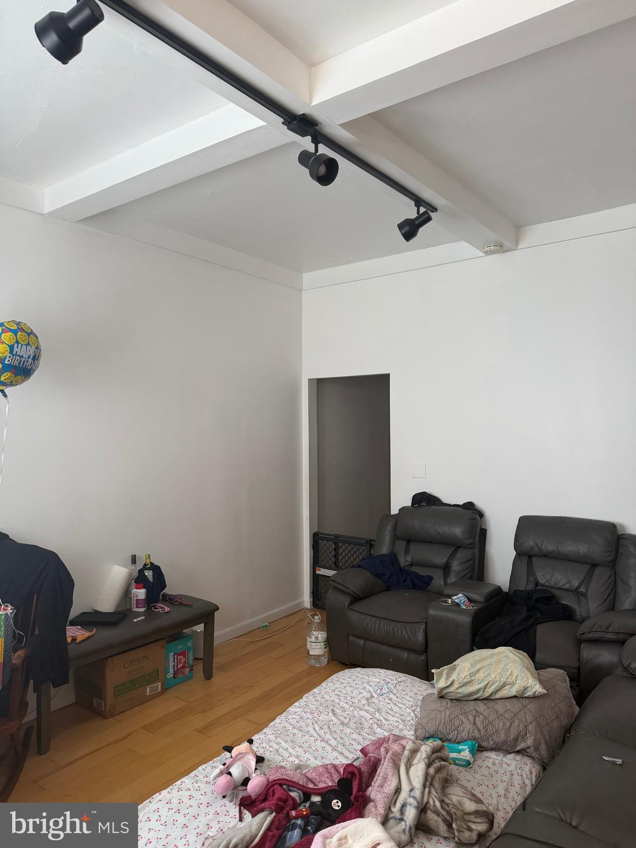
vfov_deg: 71.6
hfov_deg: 56.8
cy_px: 424
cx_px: 318
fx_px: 588
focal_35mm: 24
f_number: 1.78
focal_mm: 6.76
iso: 200
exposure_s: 1/121
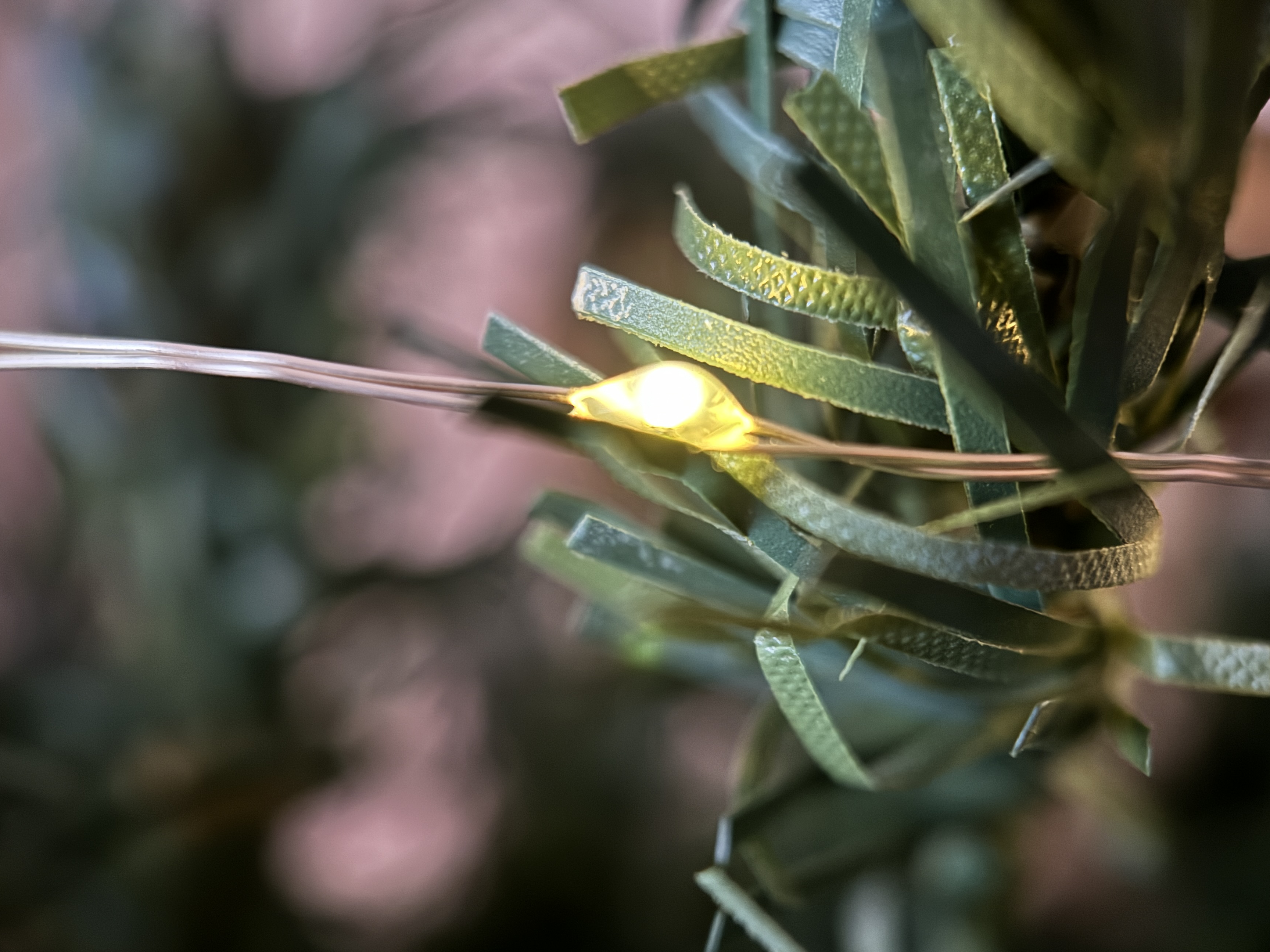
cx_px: 660
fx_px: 1027
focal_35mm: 28
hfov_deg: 63.4
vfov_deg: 49.7
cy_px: 520
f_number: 1.78
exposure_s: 1/9
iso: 1600
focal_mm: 6.86
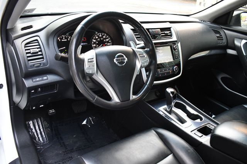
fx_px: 206
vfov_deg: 43.6
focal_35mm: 30
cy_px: 82
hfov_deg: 62.0
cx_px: 124
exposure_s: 1/125
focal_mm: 20
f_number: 3.5
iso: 2000
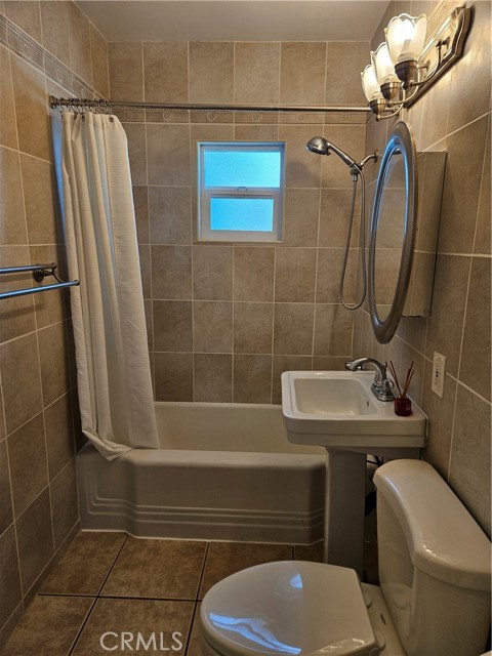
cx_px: 246
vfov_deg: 73.9
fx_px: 436
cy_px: 328
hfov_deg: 58.9
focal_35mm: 23
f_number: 1.8
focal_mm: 5.4
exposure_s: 1/120
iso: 80
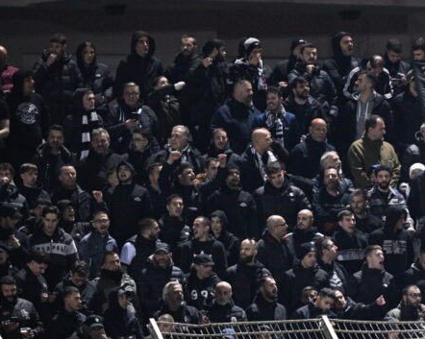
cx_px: 558
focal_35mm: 1020
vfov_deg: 1.5
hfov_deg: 1.9
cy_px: 254
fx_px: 12821
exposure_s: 1/250
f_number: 3.2
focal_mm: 400
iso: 2500
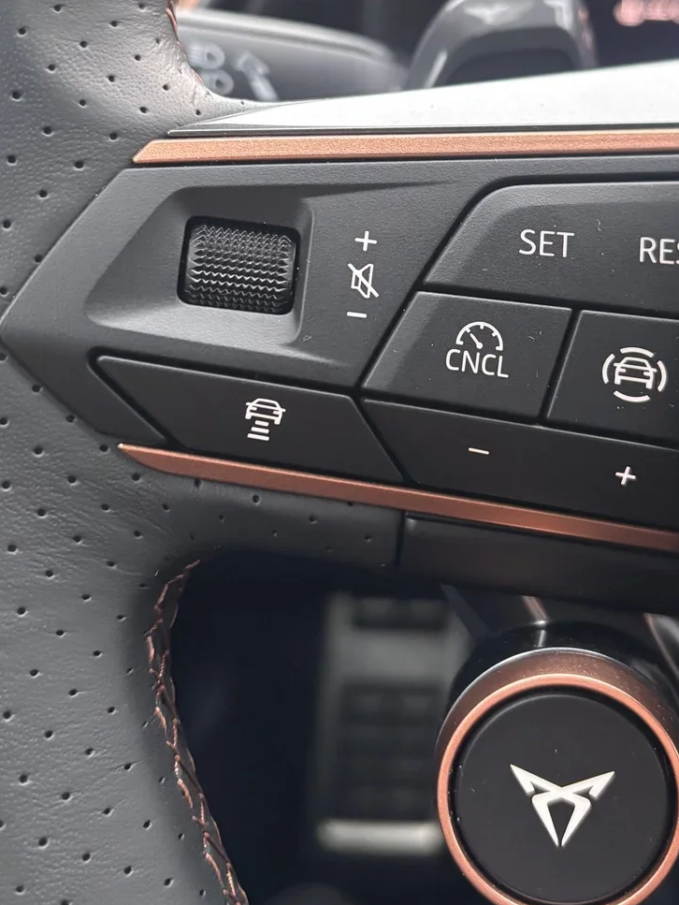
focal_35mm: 43
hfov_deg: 33.2
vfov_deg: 43.2
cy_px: 298
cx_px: 473
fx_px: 1124
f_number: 1.6
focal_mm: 5.96
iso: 500
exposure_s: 1/58
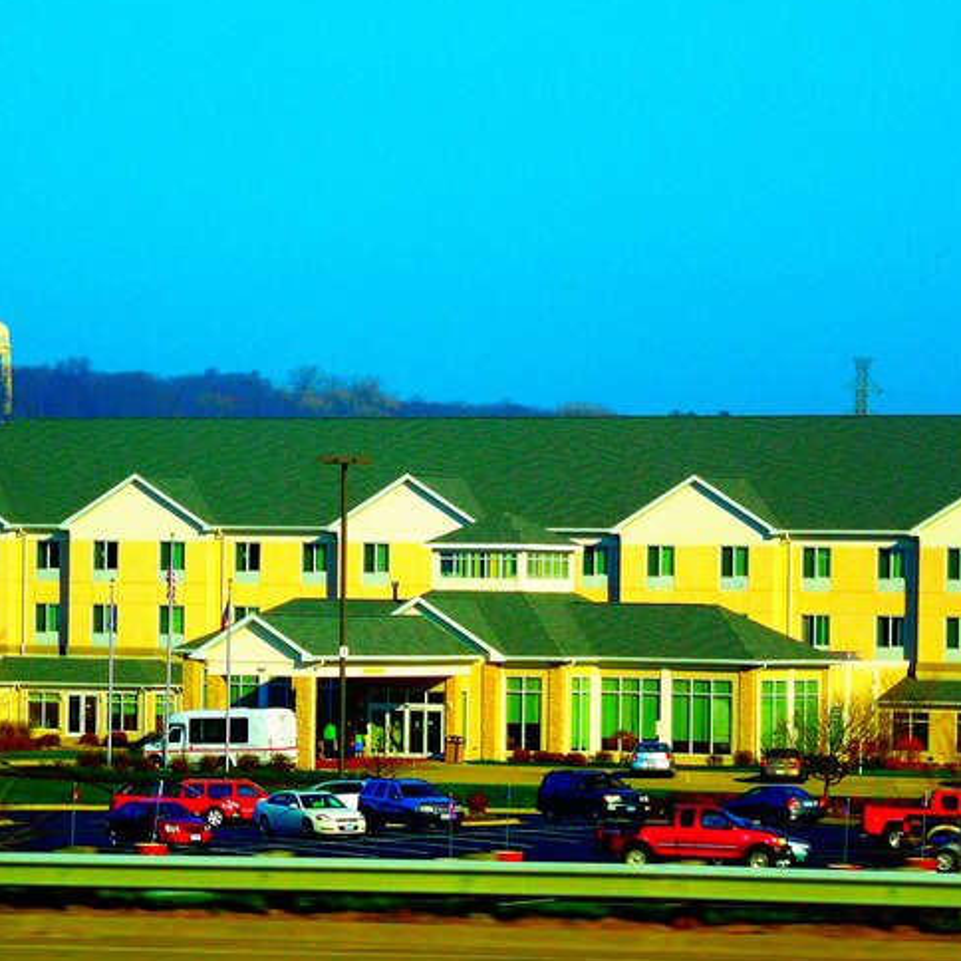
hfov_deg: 9.3
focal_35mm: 188
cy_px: 560
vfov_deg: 9.3
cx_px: 506
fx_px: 5905
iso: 100
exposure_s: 1/200
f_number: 4.9
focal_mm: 24.2
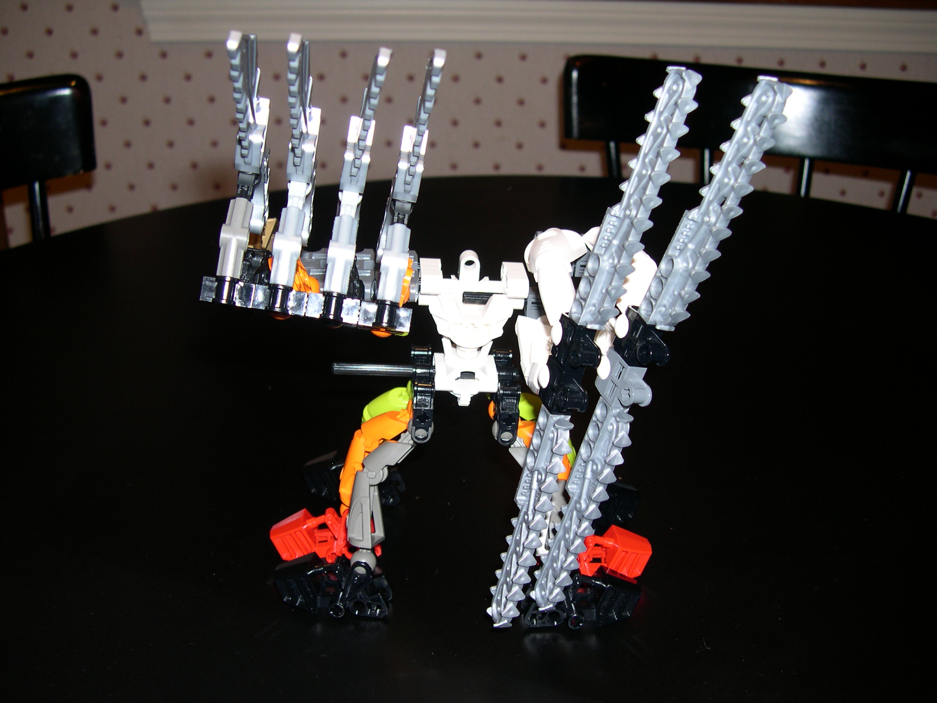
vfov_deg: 37.7
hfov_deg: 49.0
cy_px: 352
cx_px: 468
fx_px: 1029
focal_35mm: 38
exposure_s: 1/60
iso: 100
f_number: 2.8
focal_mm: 8
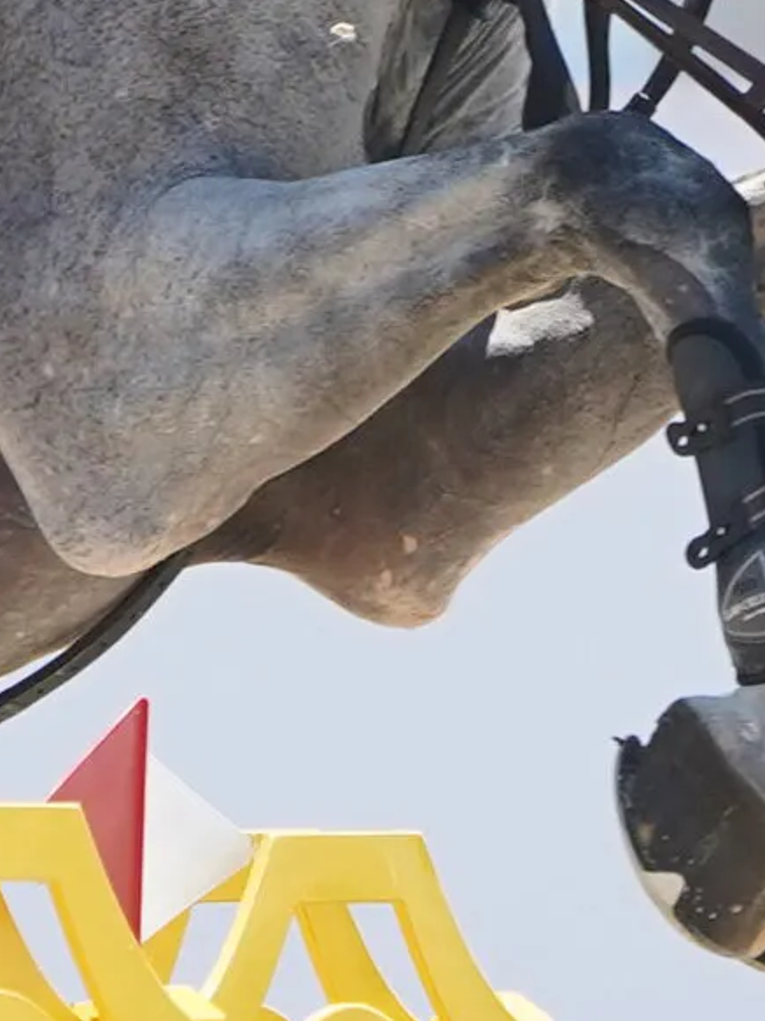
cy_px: 1246
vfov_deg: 0.8
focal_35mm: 2348
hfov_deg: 0.6
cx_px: 354
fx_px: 69212
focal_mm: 268
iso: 640
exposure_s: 1/1600
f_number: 5.6
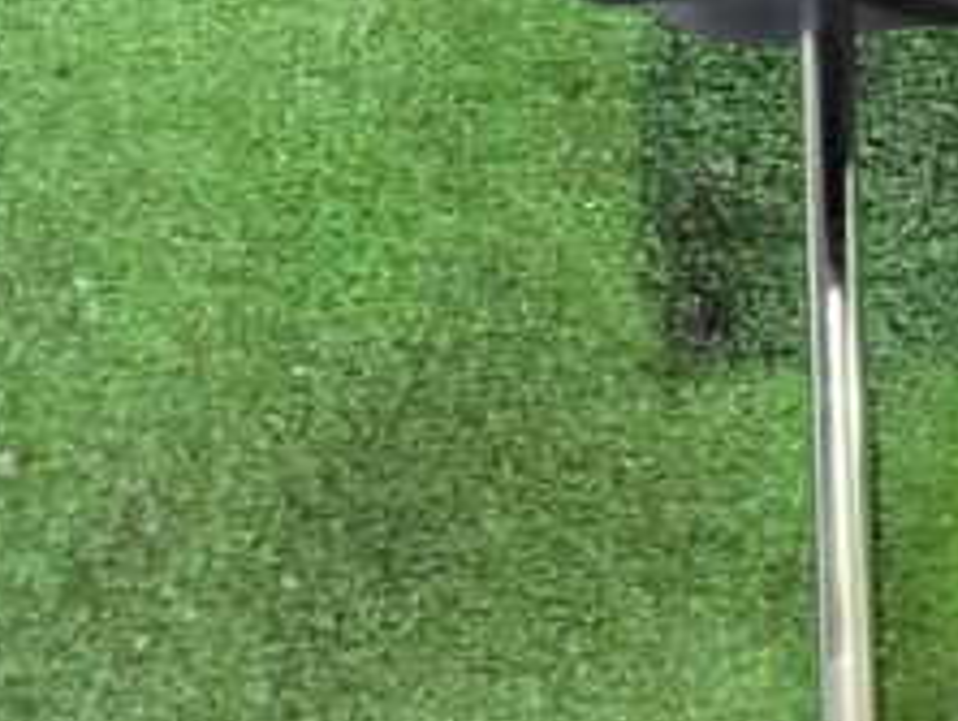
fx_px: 2244
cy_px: 35
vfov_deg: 17.9
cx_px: 1023
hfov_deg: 22.8
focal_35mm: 81
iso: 3200
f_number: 2.3
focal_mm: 5.4
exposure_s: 1/125
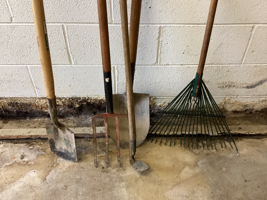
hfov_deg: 58.3
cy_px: 100
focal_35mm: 31
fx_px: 239
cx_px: 134
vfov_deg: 45.4
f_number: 2.4
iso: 250
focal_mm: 3.3
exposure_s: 1/60
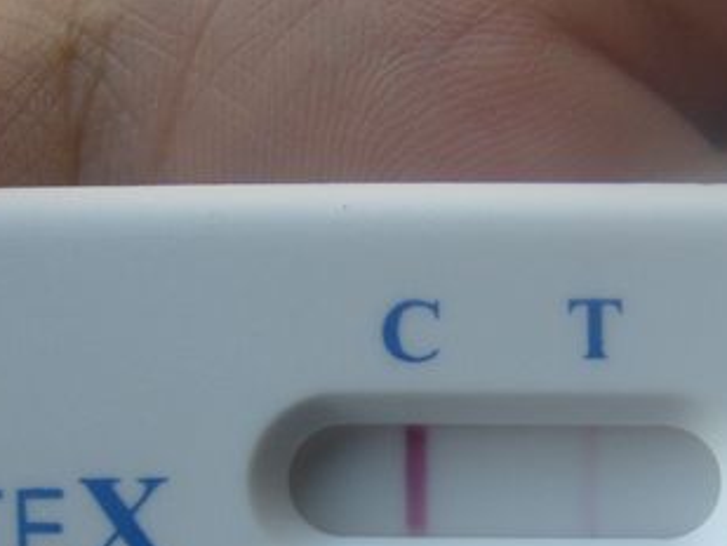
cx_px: 525
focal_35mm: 68
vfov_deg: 21.2
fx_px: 1429
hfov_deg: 28.2
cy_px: 490
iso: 80
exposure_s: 1/250
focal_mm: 5.8
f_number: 2.8
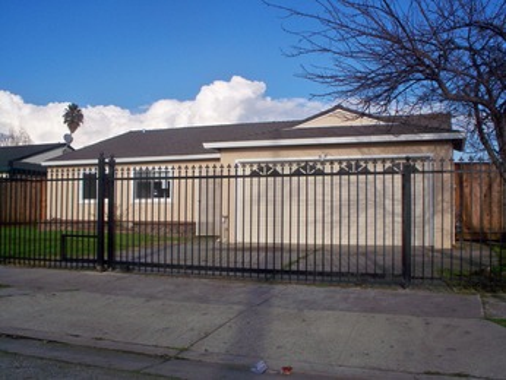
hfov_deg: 52.6
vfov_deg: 40.7
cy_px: 190
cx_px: 253
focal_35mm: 35
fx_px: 512
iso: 100
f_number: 4.8
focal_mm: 7.54
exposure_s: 1/800
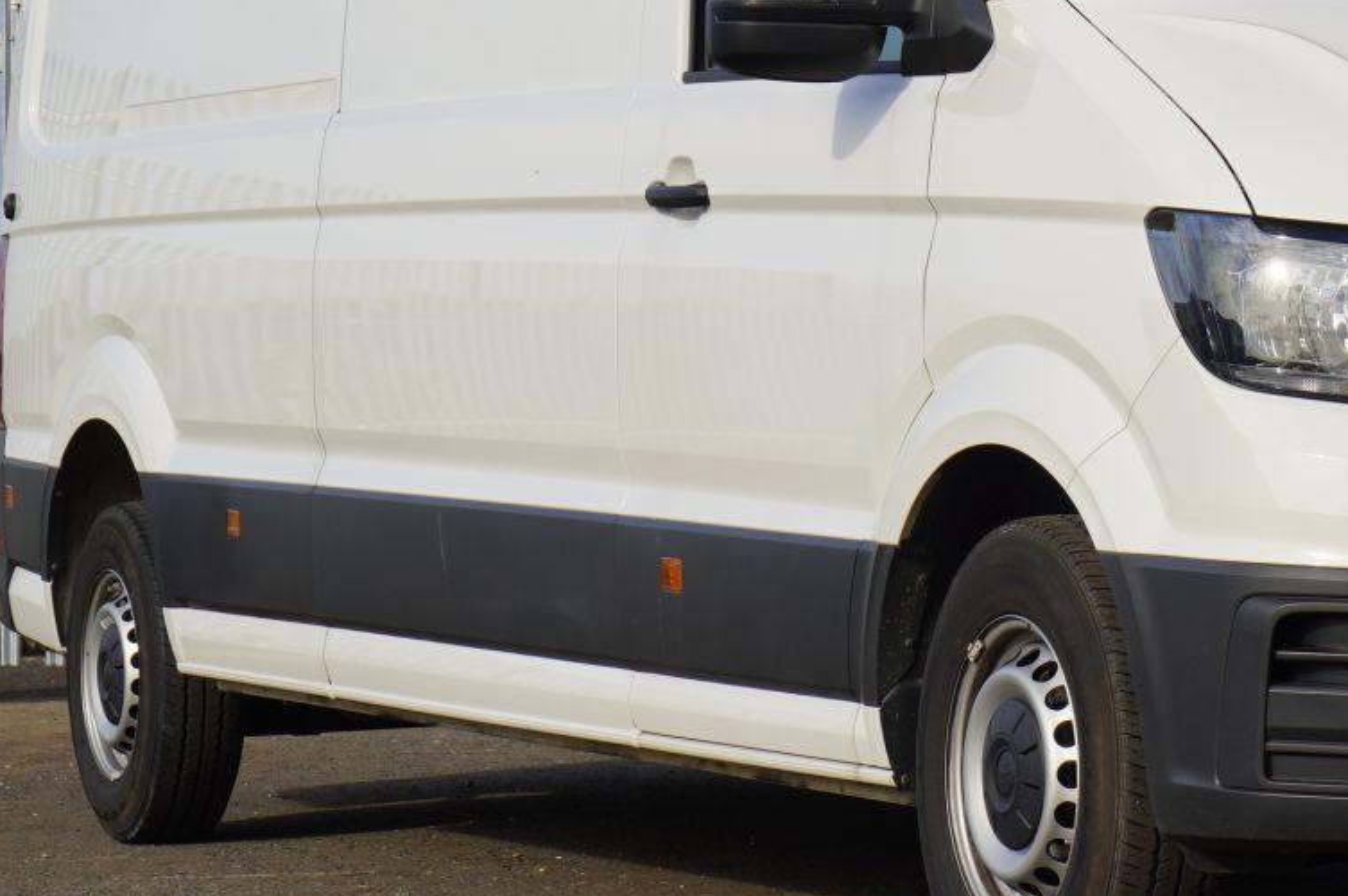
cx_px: 1230
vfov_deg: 9.1
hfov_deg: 13.6
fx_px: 5614
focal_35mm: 150
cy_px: 262
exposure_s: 1/125
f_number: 9.5
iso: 100
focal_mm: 47
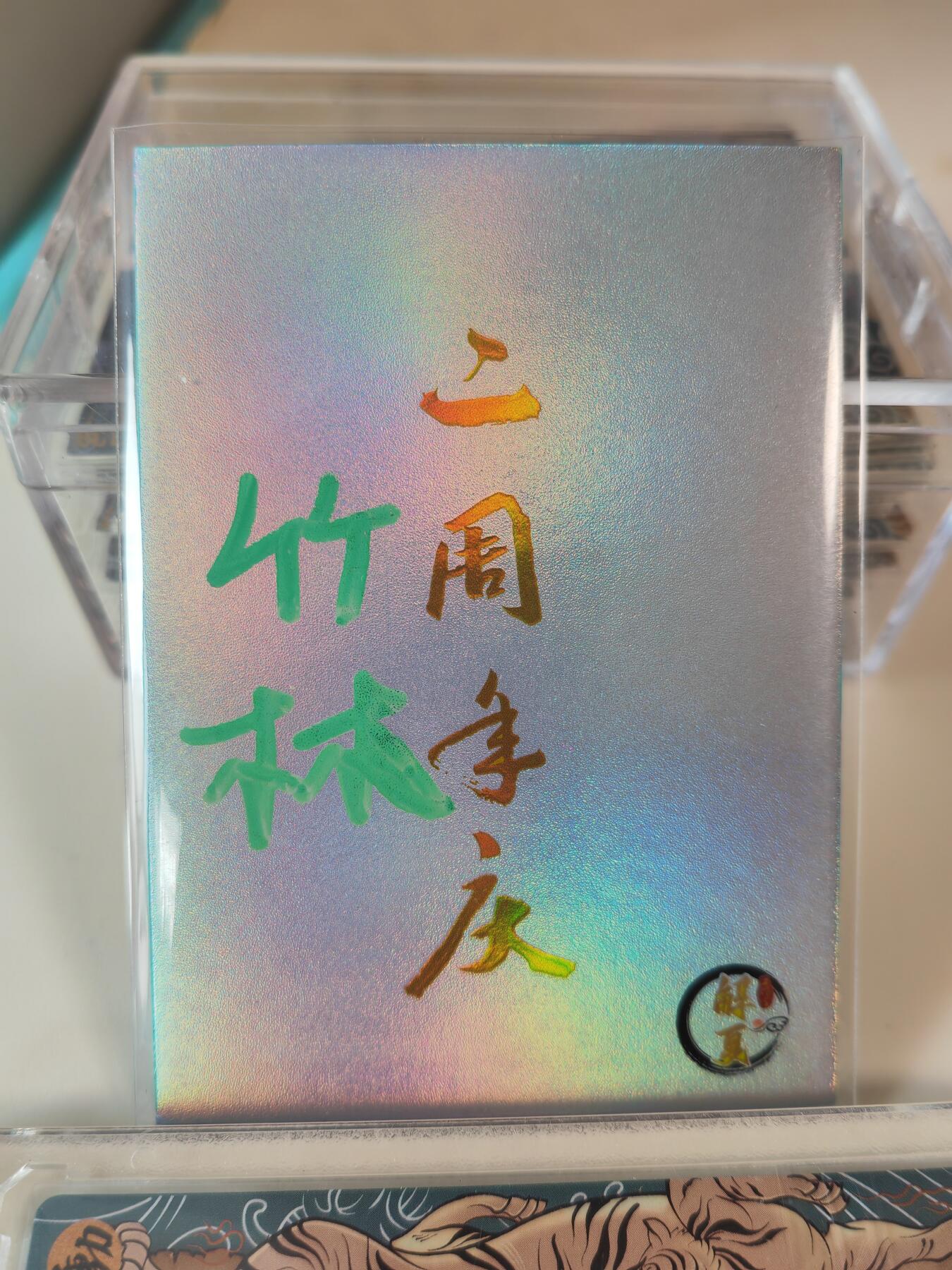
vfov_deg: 65.3
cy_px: 635
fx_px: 990
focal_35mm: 27
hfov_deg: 51.4
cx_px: 476
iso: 80
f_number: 1.8
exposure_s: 1/100
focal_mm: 5.53
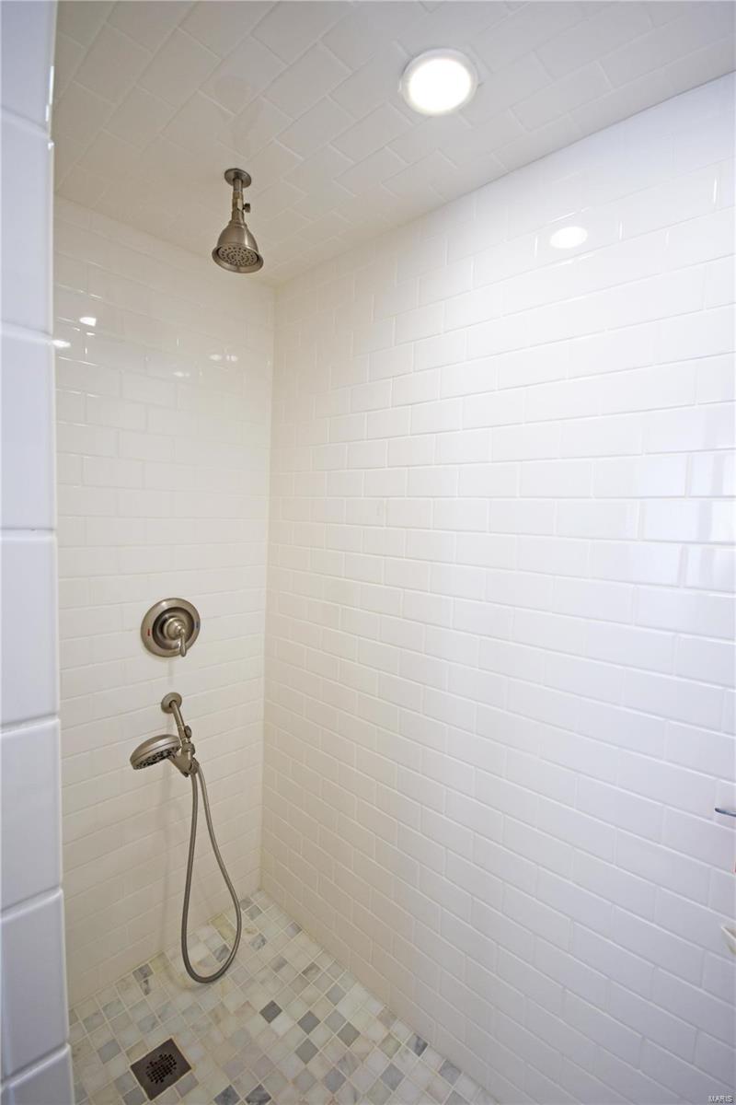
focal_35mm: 15
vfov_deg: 100.4
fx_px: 460
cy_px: 552
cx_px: 368
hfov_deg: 77.3
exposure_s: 1/80
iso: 400
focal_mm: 10
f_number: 4.5
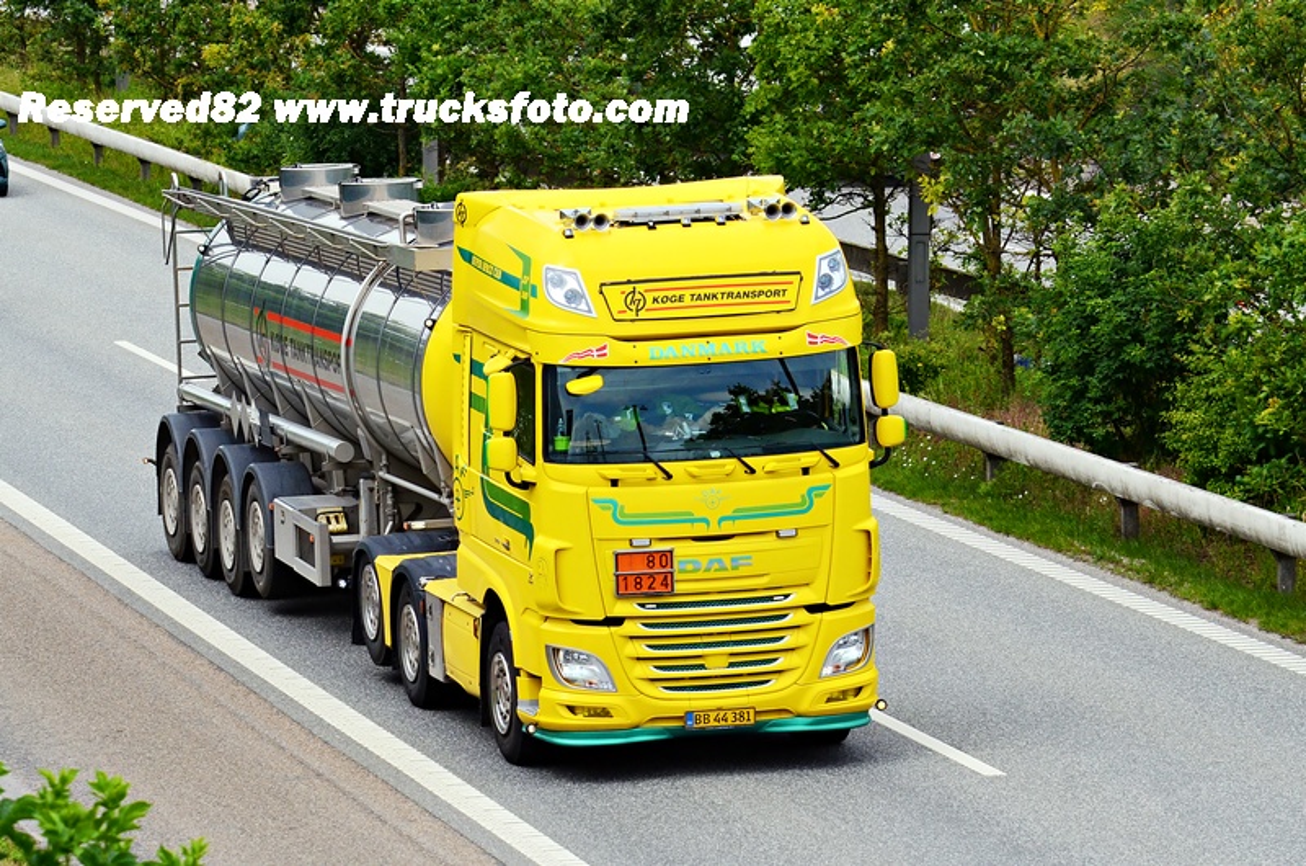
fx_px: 6300
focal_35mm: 174
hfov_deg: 11.8
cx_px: 653
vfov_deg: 7.9
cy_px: 433
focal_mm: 116
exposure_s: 1/1250
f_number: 9
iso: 640
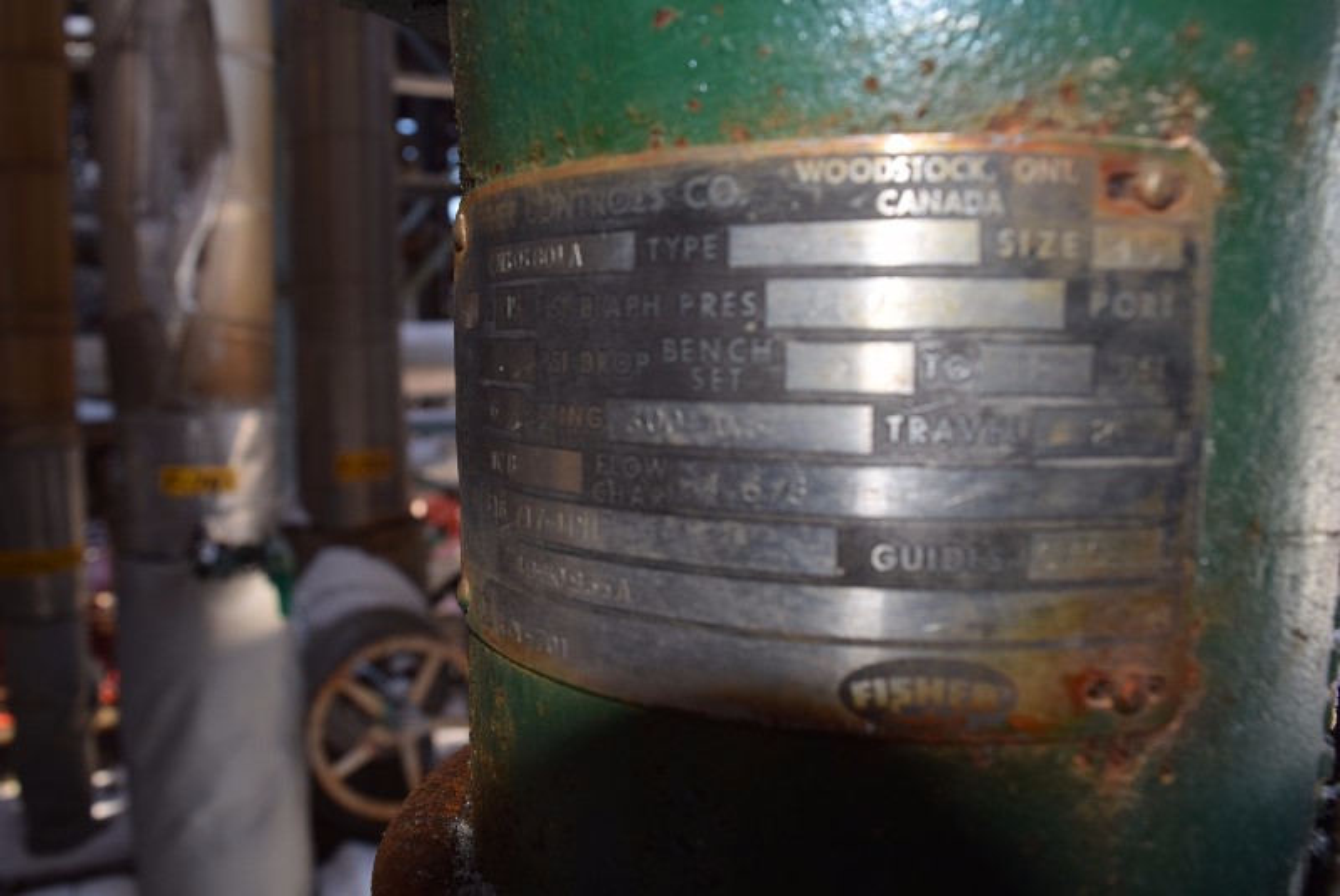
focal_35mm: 30
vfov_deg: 43.7
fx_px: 1118
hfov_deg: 61.9
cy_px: 448
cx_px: 670
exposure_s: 1/60
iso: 100
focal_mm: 20
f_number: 8
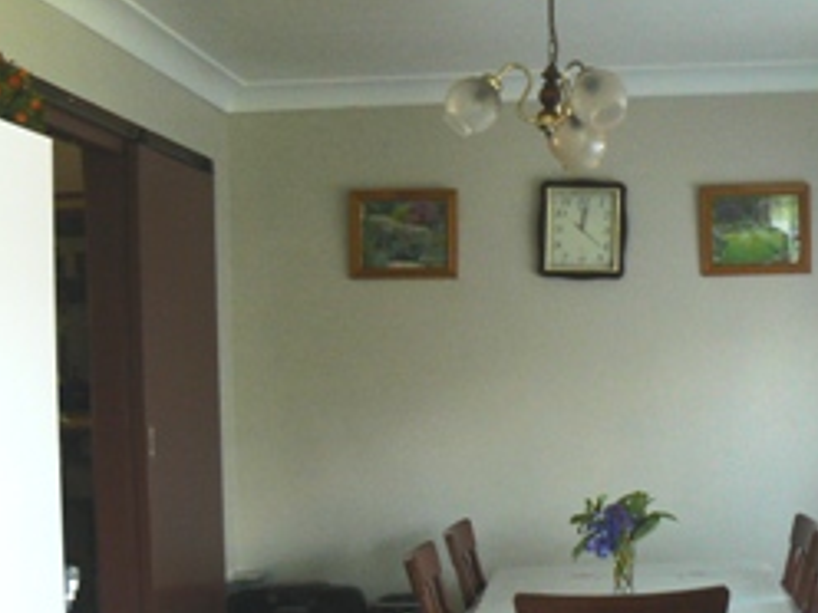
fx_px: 1536
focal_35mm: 65
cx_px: 541
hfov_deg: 29.6
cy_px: 353
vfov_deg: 22.6
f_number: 2.8
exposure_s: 1/25
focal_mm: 6
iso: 200
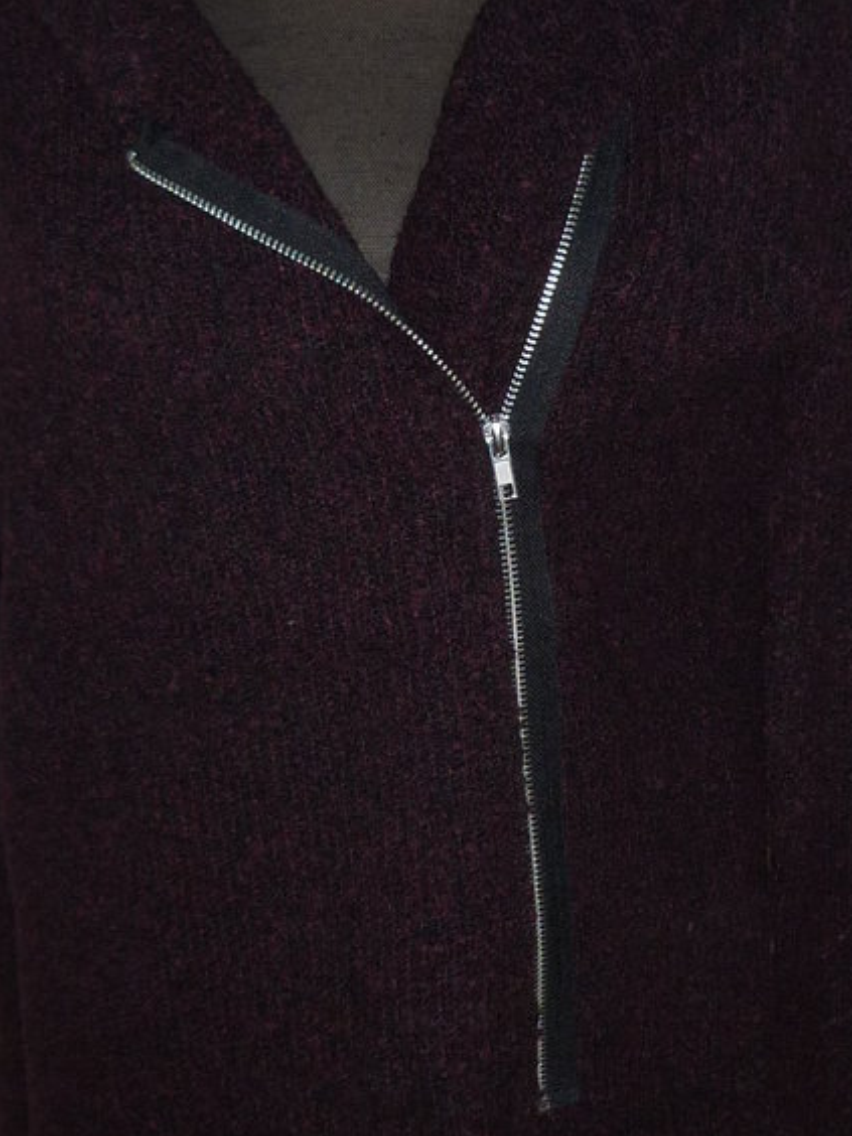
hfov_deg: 18.9
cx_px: 423
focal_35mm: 78
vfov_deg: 25.0
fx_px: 2560
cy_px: 499
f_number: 2.8
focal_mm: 5.5
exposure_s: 1/60
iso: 100
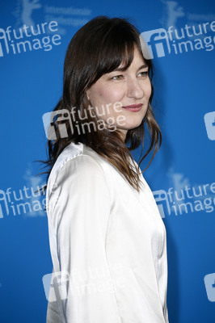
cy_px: 162
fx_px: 1795
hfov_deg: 6.9
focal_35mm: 200
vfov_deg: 10.3
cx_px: 108
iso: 800
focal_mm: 200
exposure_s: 1/250
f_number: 5.6
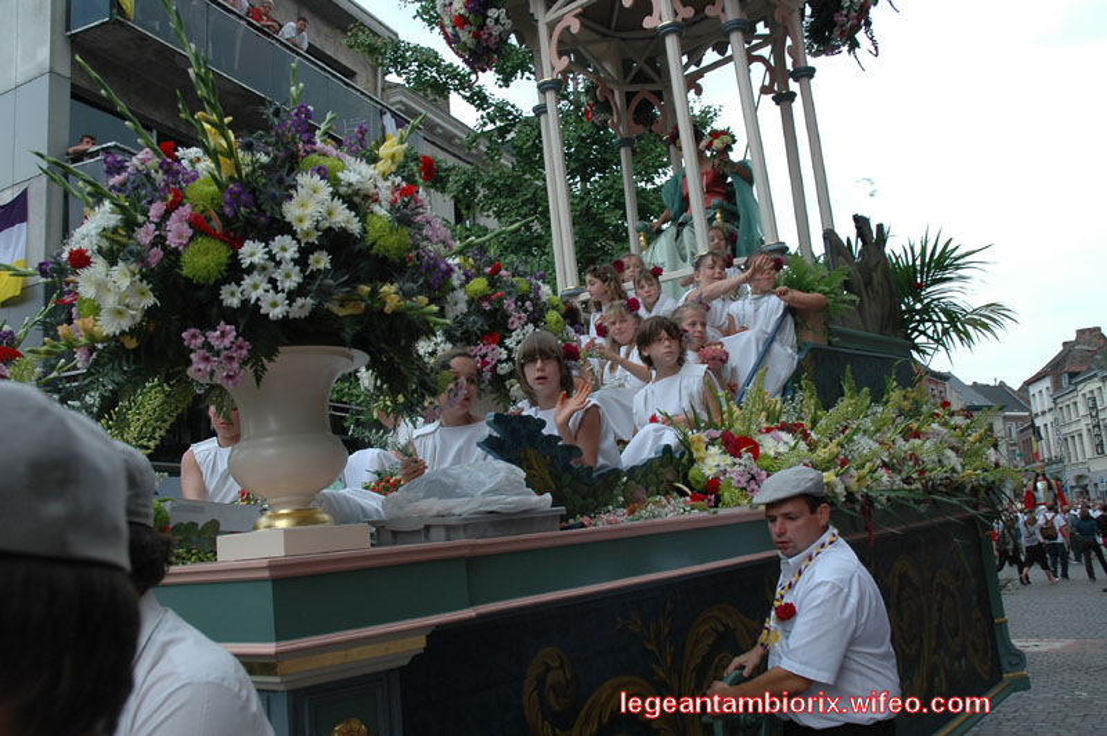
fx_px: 1014
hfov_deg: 57.3
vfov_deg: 39.9
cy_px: 368
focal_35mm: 33
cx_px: 554
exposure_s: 1/320
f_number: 5.6
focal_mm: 22
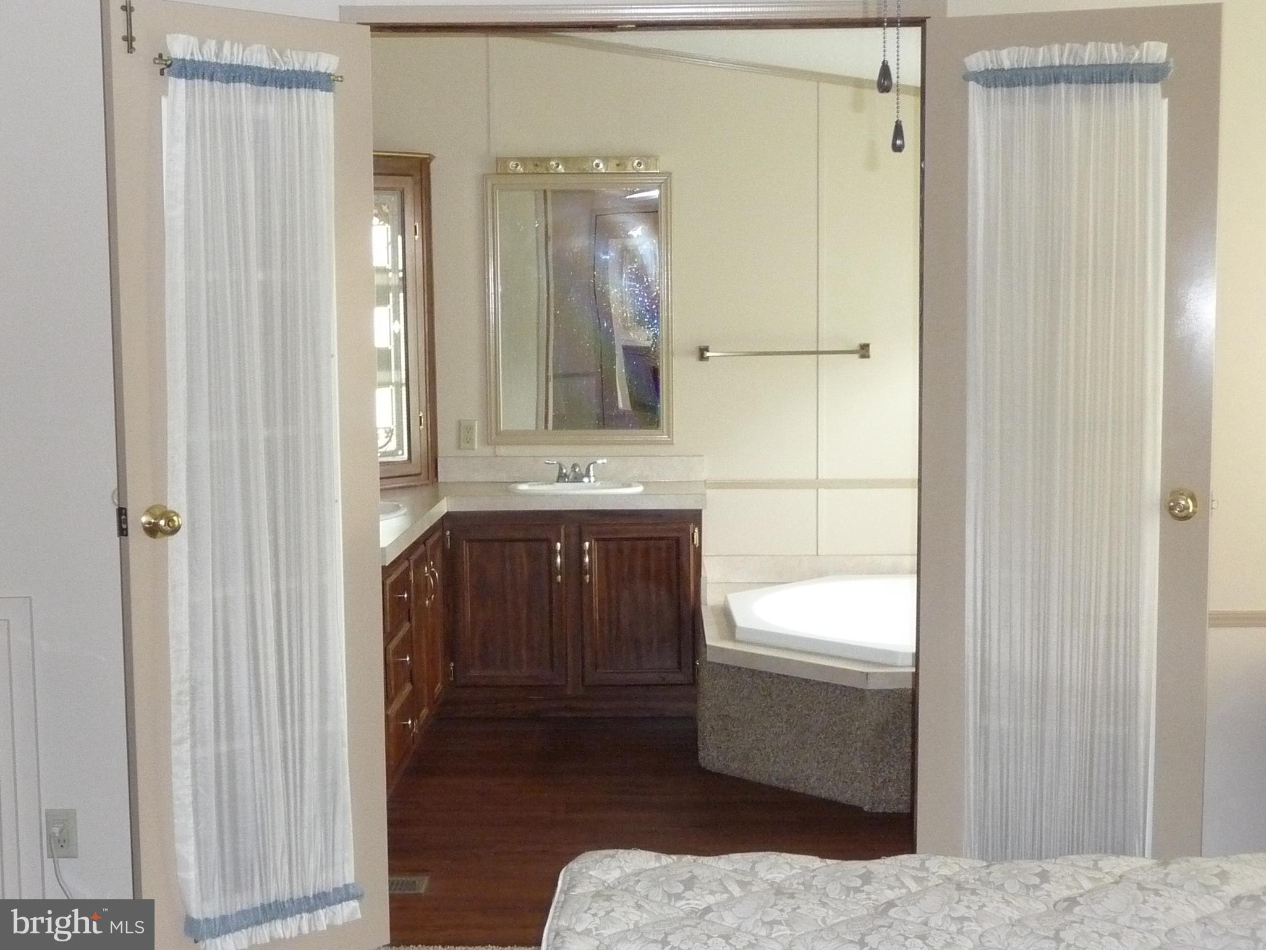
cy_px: 475
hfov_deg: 37.5
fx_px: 1865
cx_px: 633
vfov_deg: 28.6
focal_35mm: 51
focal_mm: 6.7
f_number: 3.9
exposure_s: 1/30
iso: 500
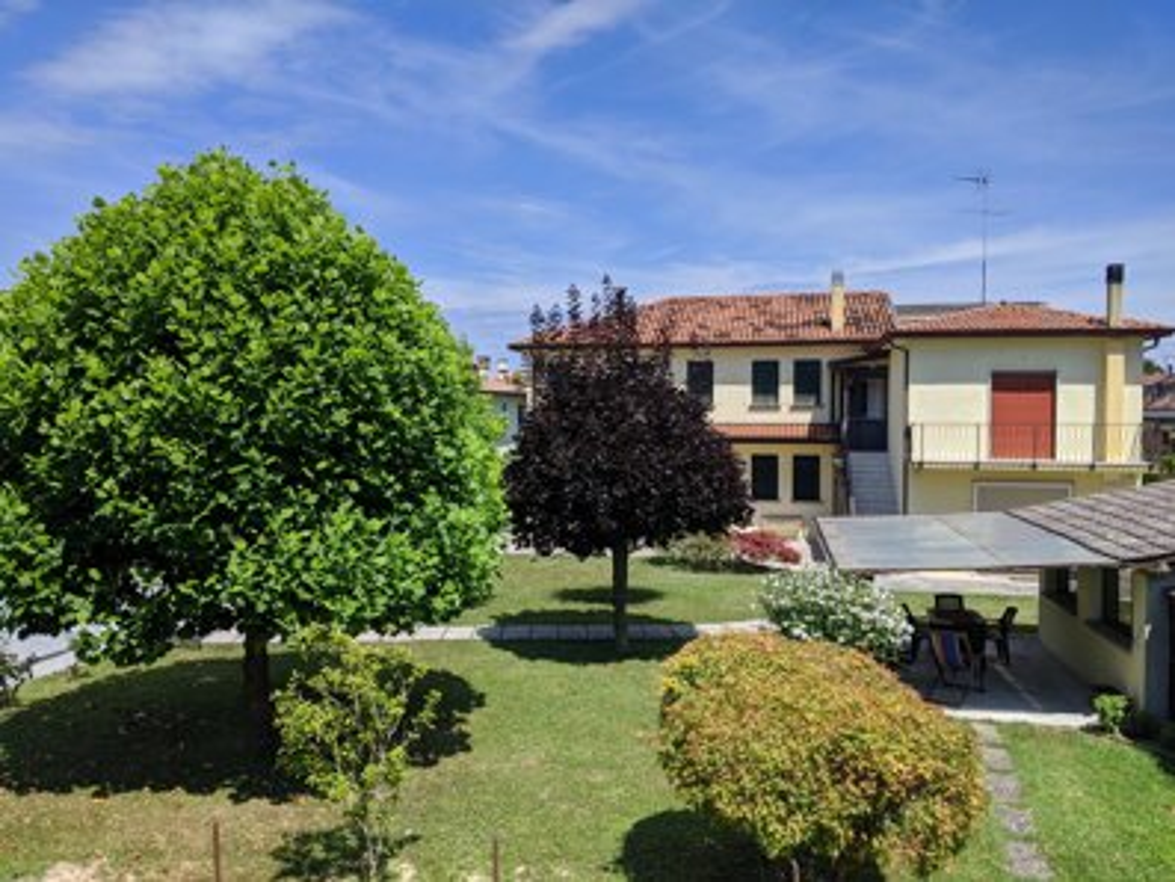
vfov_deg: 51.4
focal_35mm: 27
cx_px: 588
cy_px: 441
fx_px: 917
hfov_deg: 65.3
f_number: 1.8
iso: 50
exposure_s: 1/2611
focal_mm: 4.44
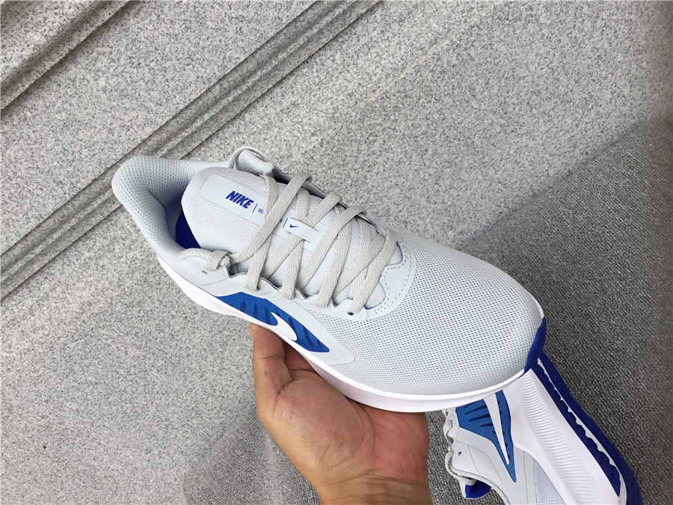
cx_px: 336
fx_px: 603
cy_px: 252
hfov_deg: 58.4
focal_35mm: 31
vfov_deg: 45.4
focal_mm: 3.3
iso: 25
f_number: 2.4
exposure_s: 1/189
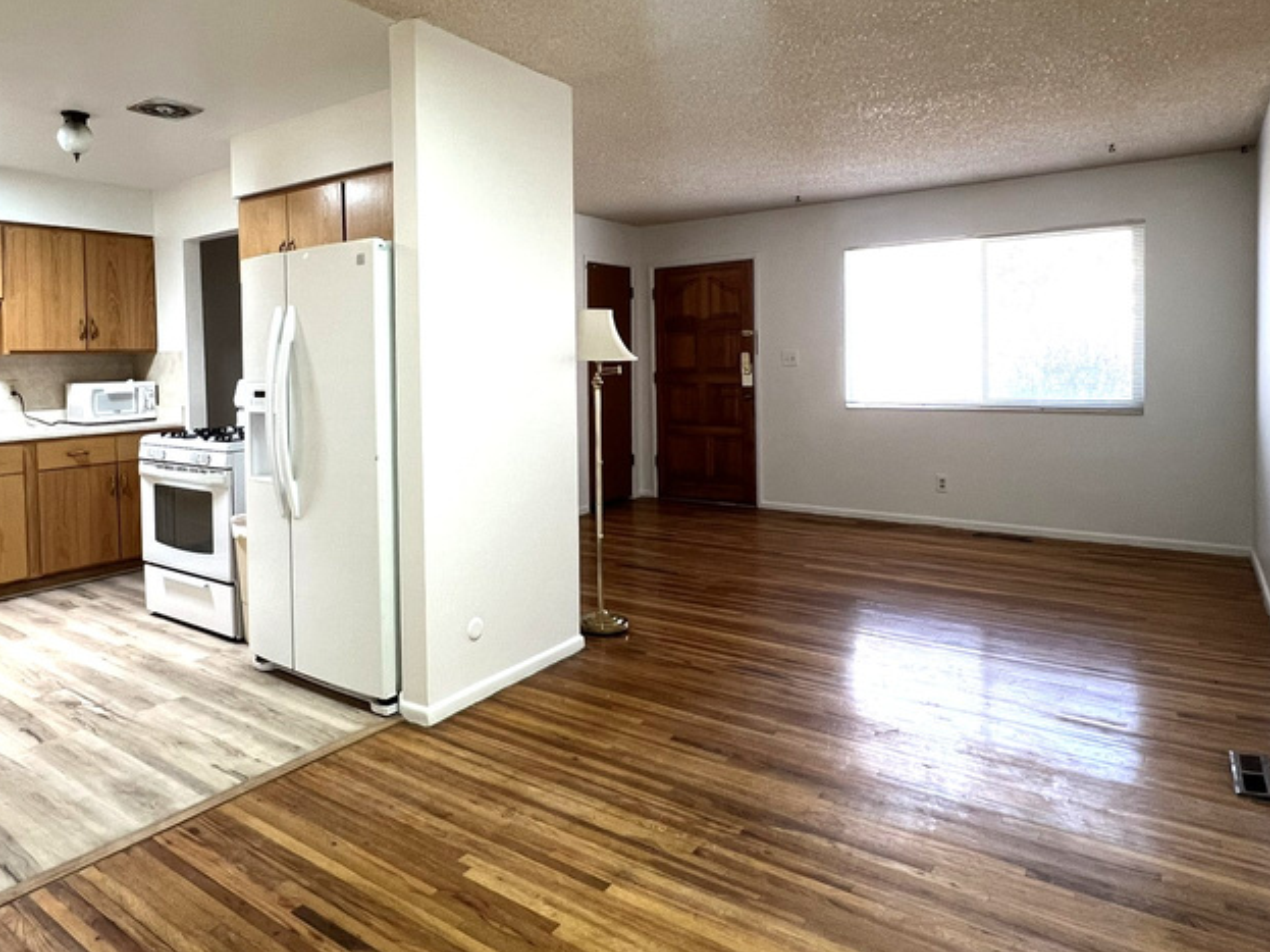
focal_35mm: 23
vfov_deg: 58.5
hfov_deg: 73.1
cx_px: 508
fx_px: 844
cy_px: 387
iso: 160
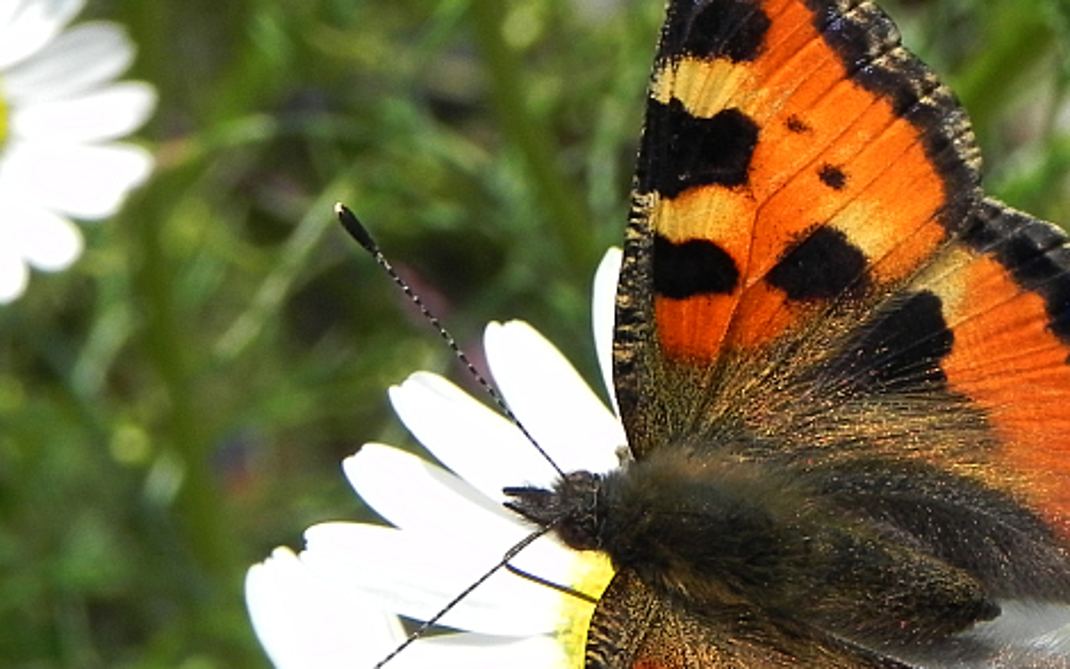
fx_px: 6213
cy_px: 563
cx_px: 683
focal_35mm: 213
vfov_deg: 6.2
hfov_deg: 9.8
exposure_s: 1/540
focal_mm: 18.8
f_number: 6.3
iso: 160
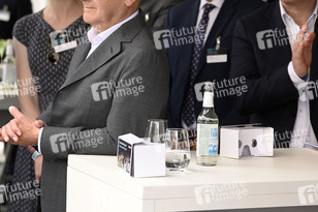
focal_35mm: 132
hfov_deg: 15.5
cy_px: 63
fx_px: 1165
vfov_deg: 10.4
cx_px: 194
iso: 400
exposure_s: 1/400
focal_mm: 90
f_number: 4
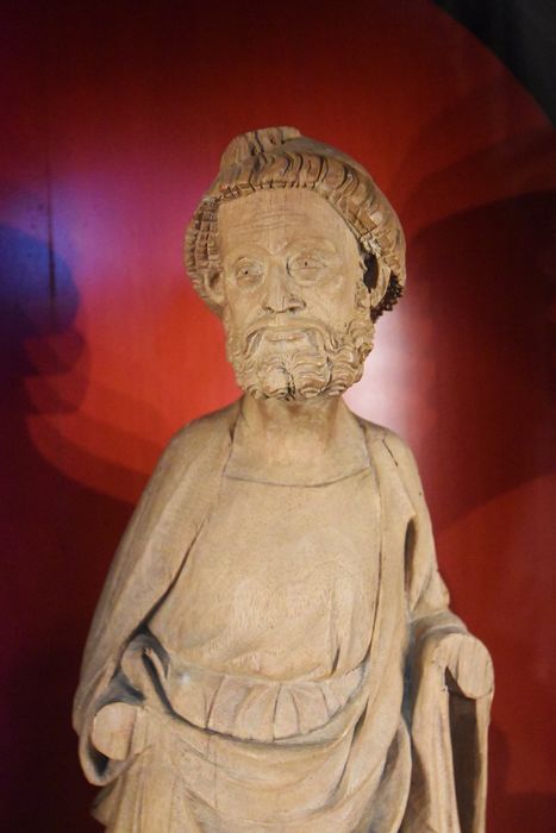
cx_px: 278
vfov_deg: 53.1
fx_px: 834
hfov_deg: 36.9
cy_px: 416
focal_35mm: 36
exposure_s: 1/60
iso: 9000
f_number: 4.5
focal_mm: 24
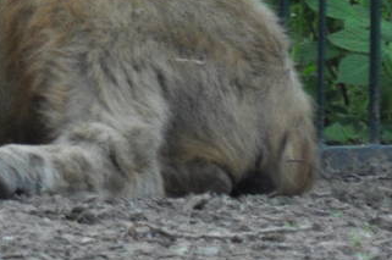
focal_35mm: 1495
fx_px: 16254
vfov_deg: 0.9
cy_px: 134
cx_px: -184
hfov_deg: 1.4
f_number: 5.6
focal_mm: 200
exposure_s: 1/100
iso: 800
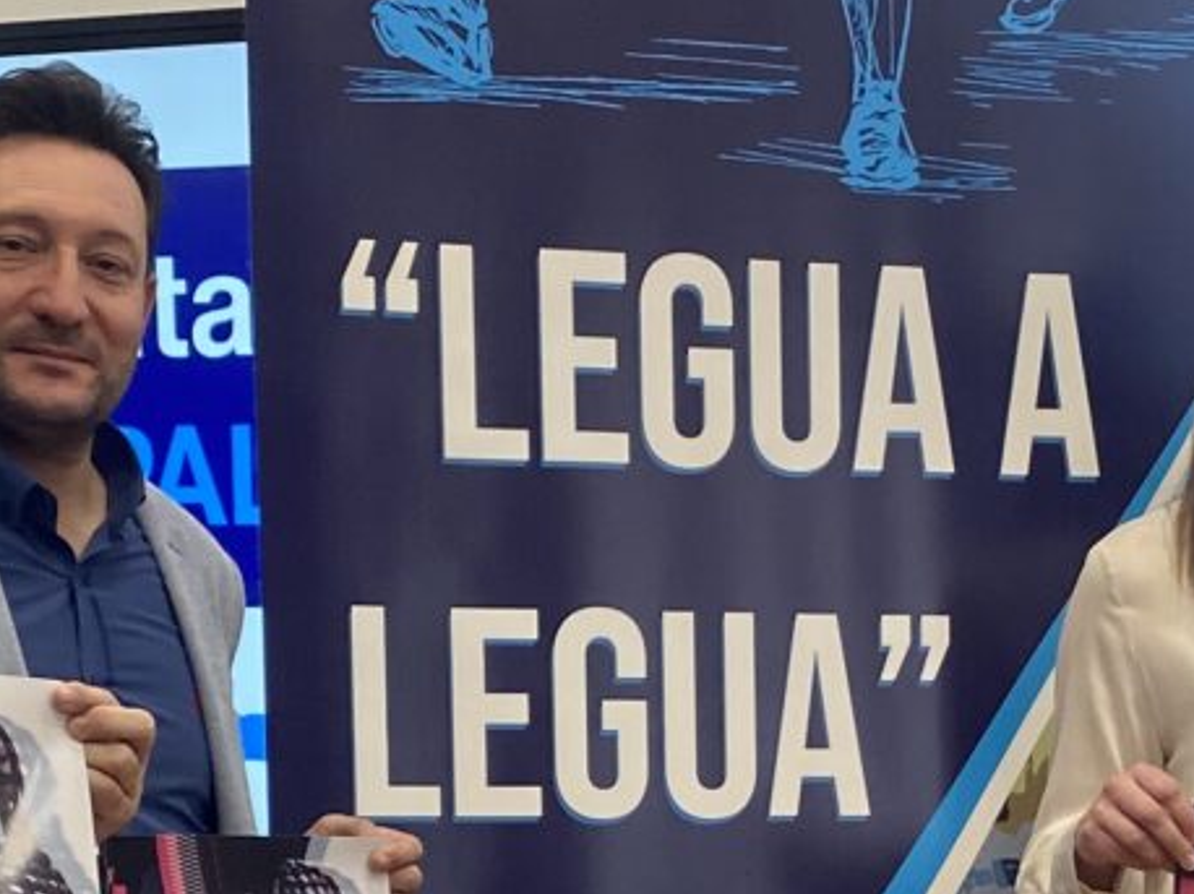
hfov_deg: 18.0
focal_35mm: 109
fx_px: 3758
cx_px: 704
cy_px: 1189
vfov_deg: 13.1
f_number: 1.8
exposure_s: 1/100
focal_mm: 4.25
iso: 80
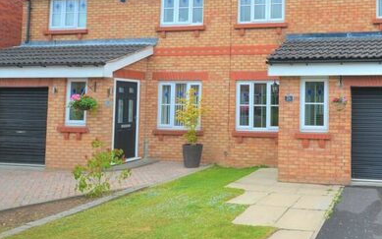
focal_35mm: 33
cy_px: 79
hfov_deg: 52.7
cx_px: 327
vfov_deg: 37.9
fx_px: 344
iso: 100
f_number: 5.6
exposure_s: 1/125
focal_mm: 12
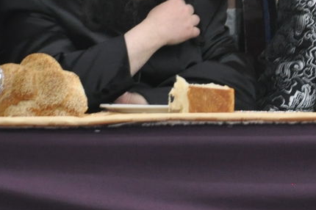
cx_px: 123
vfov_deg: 1.4
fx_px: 8560
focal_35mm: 976
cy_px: -81
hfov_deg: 2.1
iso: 1000
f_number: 5.6
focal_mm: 200
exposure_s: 1/50
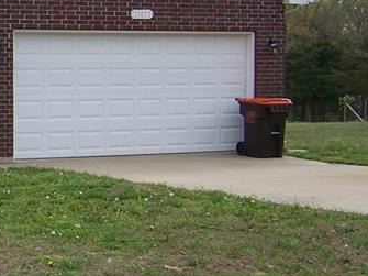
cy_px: 141
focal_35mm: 110
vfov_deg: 13.5
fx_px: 1169
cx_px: -175
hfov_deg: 16.4
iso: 64
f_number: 2.8
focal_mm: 5.85
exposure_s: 1/640
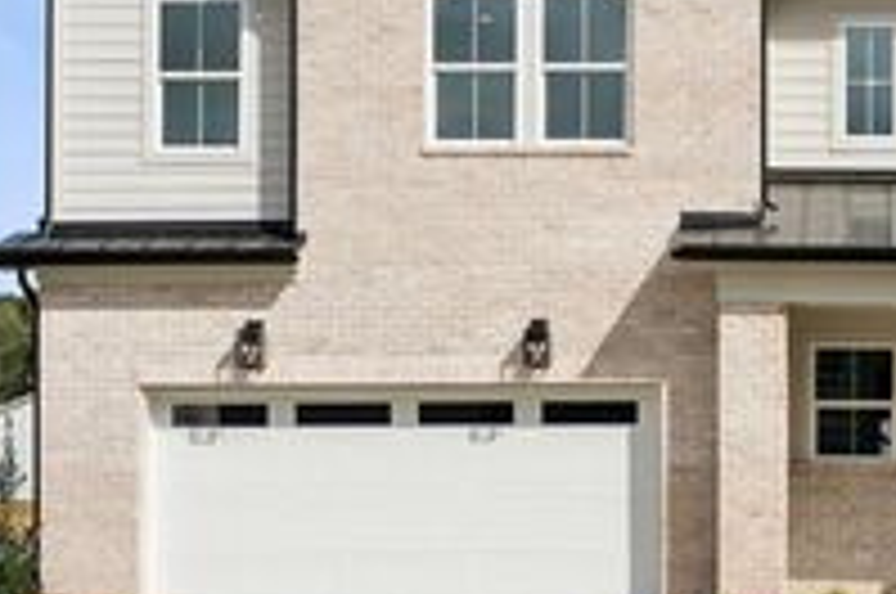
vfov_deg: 16.2
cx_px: 828
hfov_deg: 23.8
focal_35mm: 83
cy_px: 43
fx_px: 2062
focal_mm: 33
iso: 100
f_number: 5
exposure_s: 1/1600
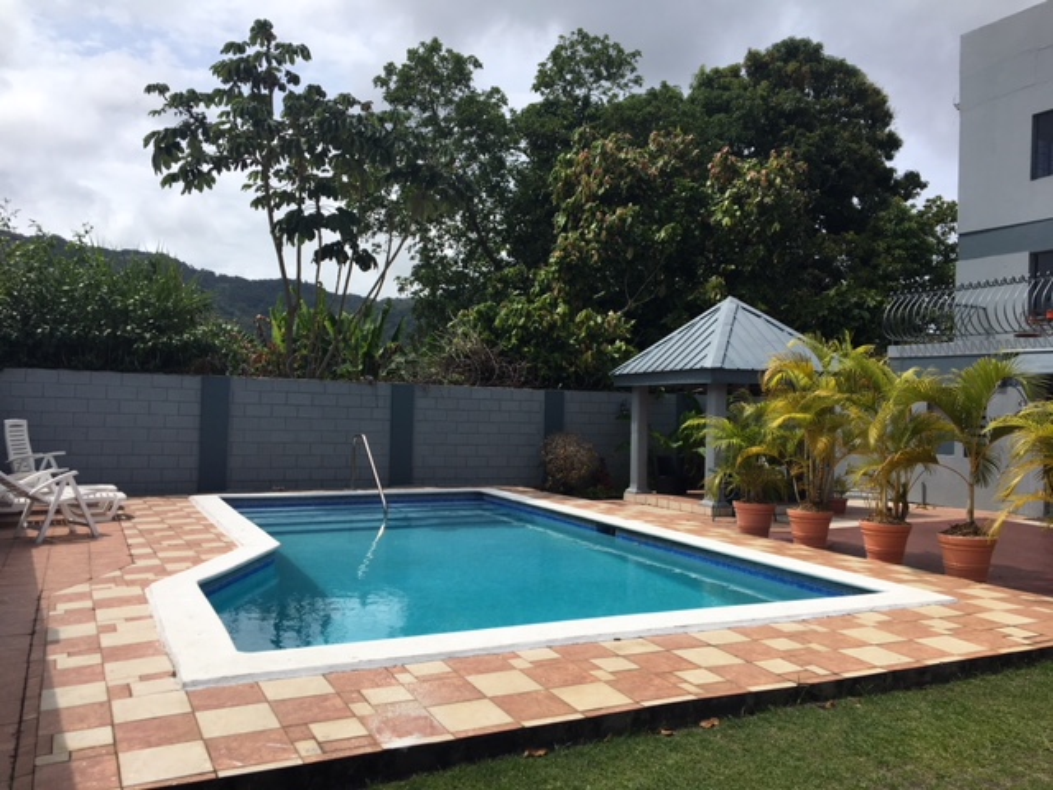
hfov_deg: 61.7
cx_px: 526
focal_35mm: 29
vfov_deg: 48.2
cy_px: 395
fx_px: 882
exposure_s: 1/2653
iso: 25
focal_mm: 4.15
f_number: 2.2
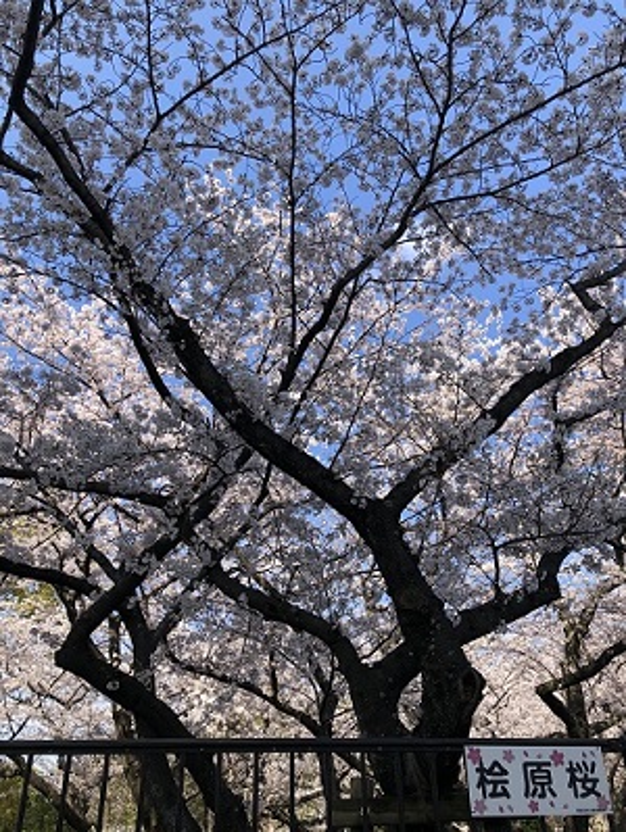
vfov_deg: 63.4
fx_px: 674
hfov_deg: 49.8
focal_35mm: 28
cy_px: 416
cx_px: 313
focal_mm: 3.99
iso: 20
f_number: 1.8
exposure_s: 1/899
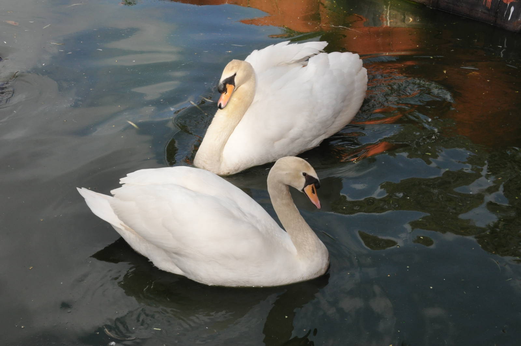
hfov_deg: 35.1
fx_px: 824
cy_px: 173
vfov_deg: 23.7
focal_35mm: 57
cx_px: 260
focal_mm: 38
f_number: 22
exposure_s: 1/200
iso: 1000
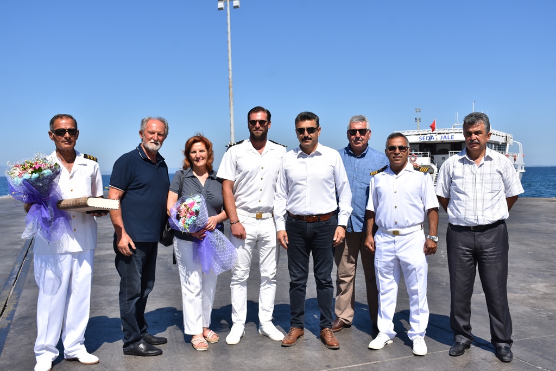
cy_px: 186
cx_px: 278
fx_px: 556
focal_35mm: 36
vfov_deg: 36.9
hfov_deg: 53.1
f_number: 8
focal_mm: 24
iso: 100
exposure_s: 1/500
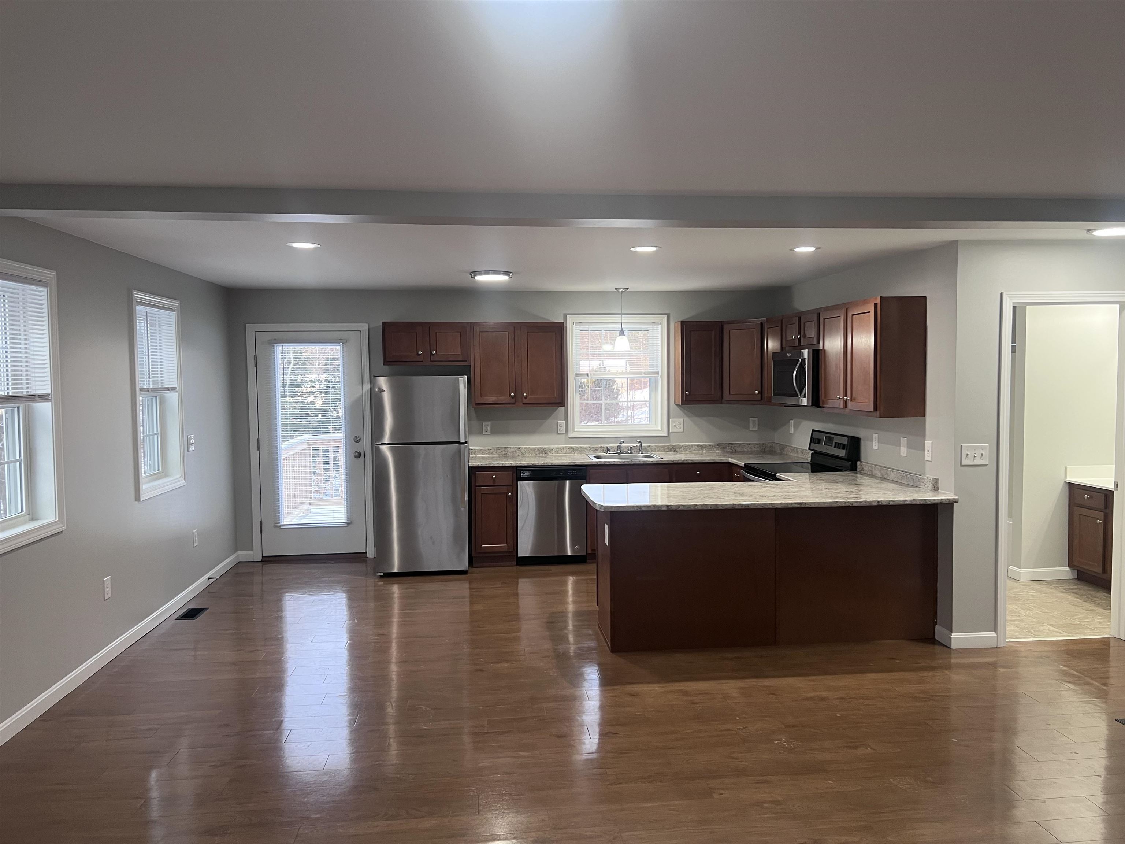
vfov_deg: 53.1
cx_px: 562
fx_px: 845
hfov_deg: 67.3
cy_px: 422
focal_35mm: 26
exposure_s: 1/60
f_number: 1.5
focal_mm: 5.7
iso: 100
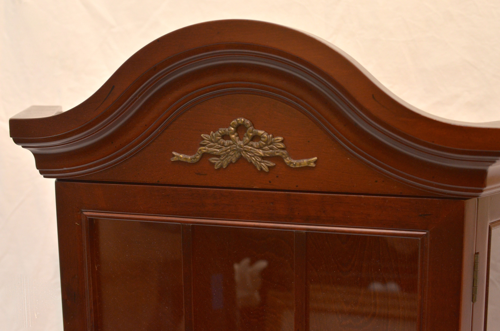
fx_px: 707
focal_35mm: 51
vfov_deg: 26.4
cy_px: 166
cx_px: 250
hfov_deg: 39.0
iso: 800
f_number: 5.6
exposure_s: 1/160
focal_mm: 34
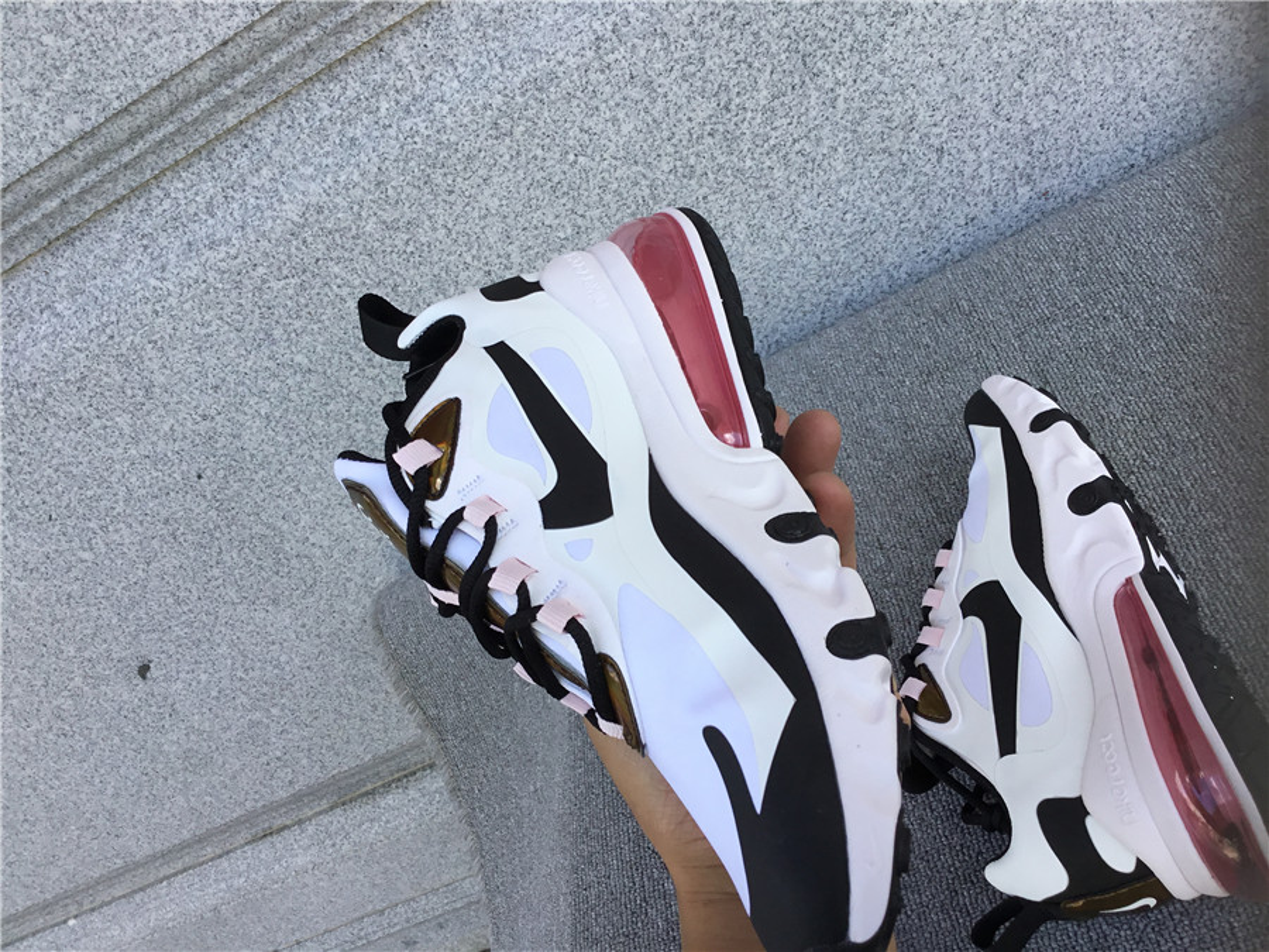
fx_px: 1136
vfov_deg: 45.4
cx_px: 634
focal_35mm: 31
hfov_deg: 58.4
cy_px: 476
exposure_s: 1/317
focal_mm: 3.3
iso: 25
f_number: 2.4
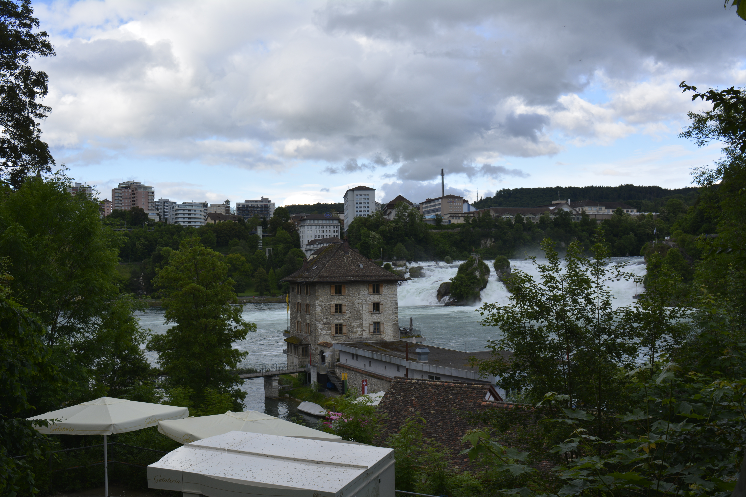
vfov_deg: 36.9
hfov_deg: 53.1
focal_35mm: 36
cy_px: 248
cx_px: 373
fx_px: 746
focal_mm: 24
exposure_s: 1/250
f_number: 8
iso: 140
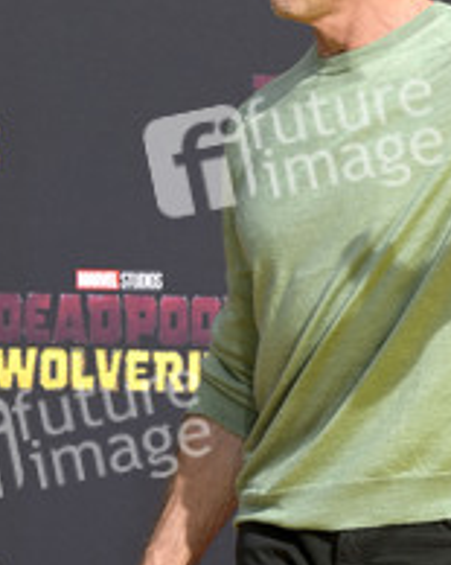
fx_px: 4358
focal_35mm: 261
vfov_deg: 7.4
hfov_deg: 5.9
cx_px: 378
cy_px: 294
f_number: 13
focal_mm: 135
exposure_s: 1/250
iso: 320
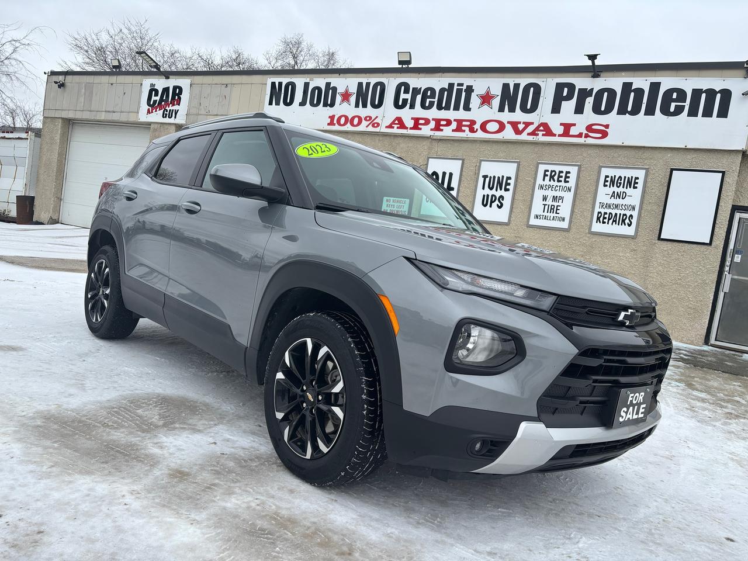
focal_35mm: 26
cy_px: 280
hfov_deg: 67.3
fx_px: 562
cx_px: 374
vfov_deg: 53.1
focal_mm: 5.96
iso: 50
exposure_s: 1/1499
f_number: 1.6
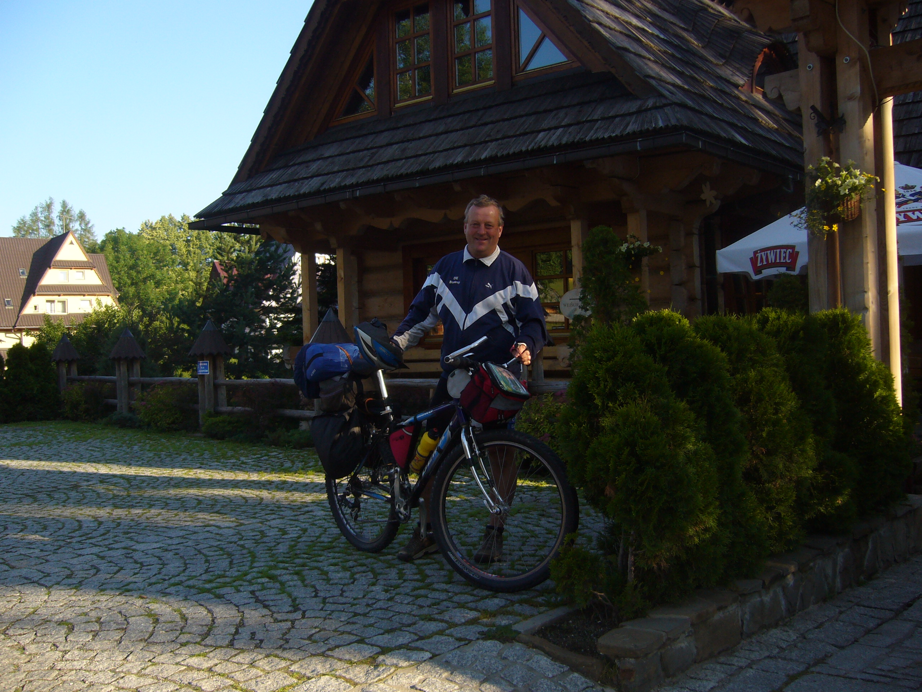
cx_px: 461
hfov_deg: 52.6
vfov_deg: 40.7
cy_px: 346
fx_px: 932
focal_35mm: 35
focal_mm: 5.8
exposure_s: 1/320
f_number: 2.8
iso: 80
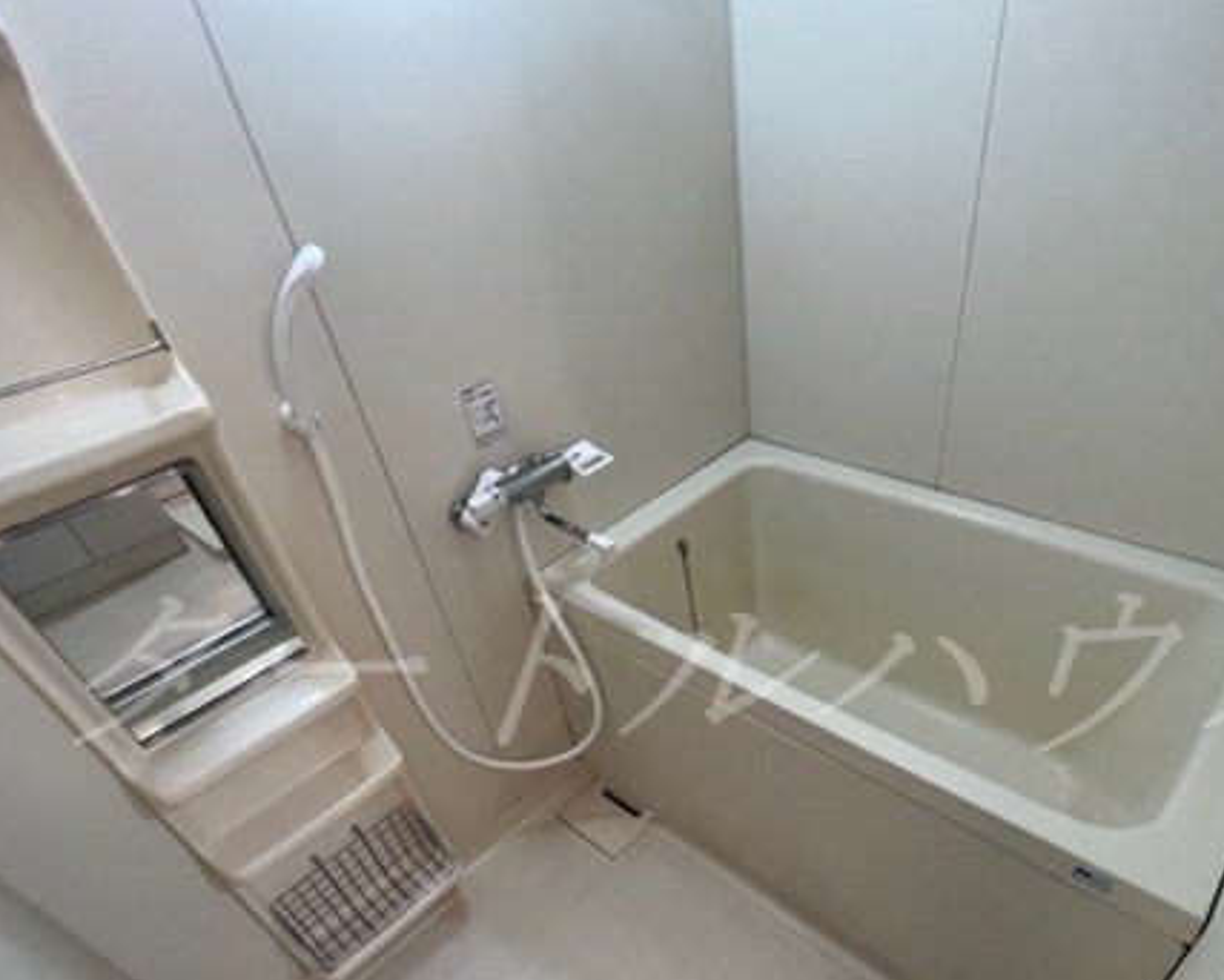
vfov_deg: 68.1
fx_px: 689
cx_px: 705
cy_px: 682
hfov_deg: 82.7
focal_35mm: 19
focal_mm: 1.57
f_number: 1.8
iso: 200
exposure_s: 1/60
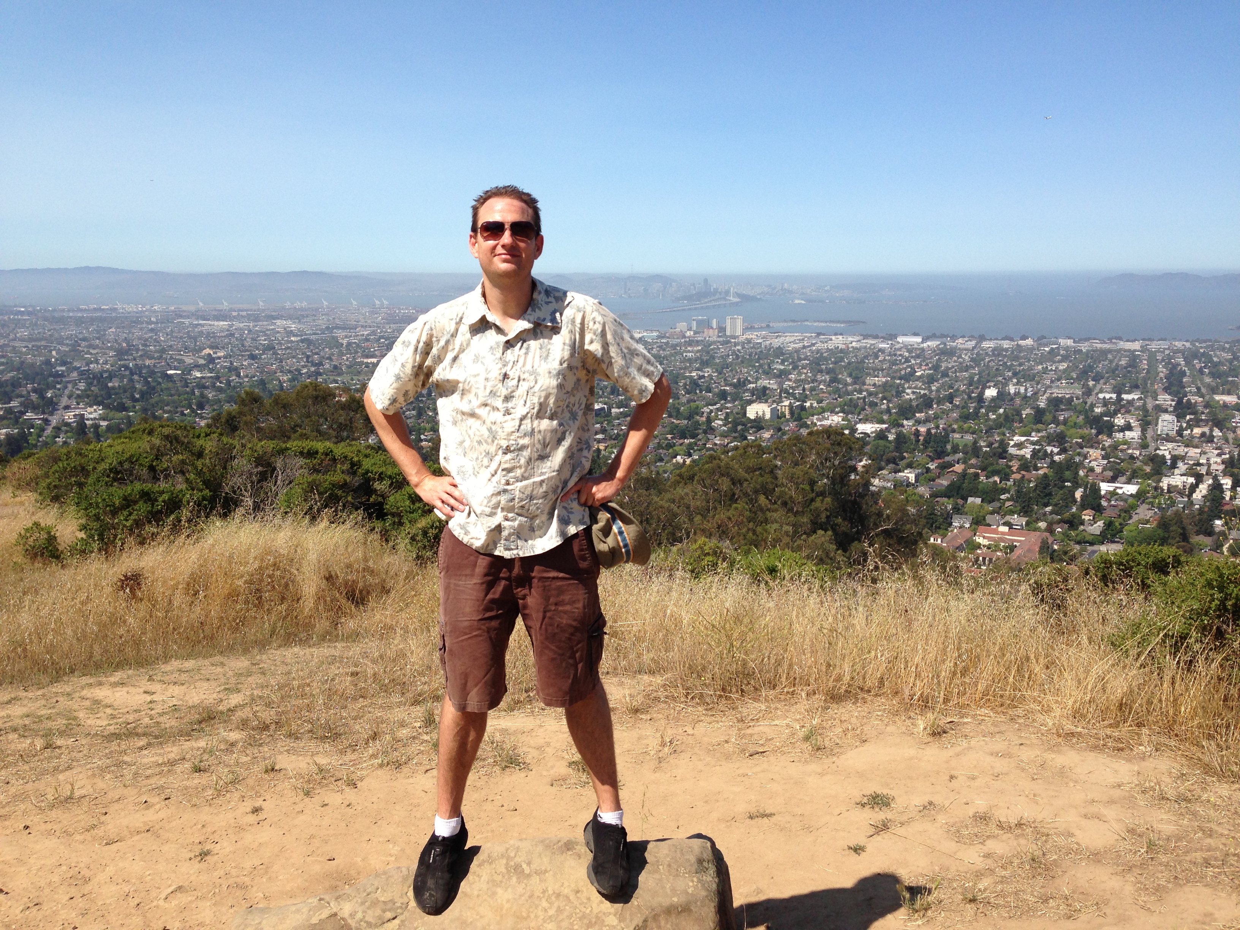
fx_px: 1182
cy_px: 465
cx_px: 620
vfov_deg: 42.9
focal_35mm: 33
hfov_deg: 55.4
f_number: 2.4
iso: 50
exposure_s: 1/2008
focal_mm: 4.13
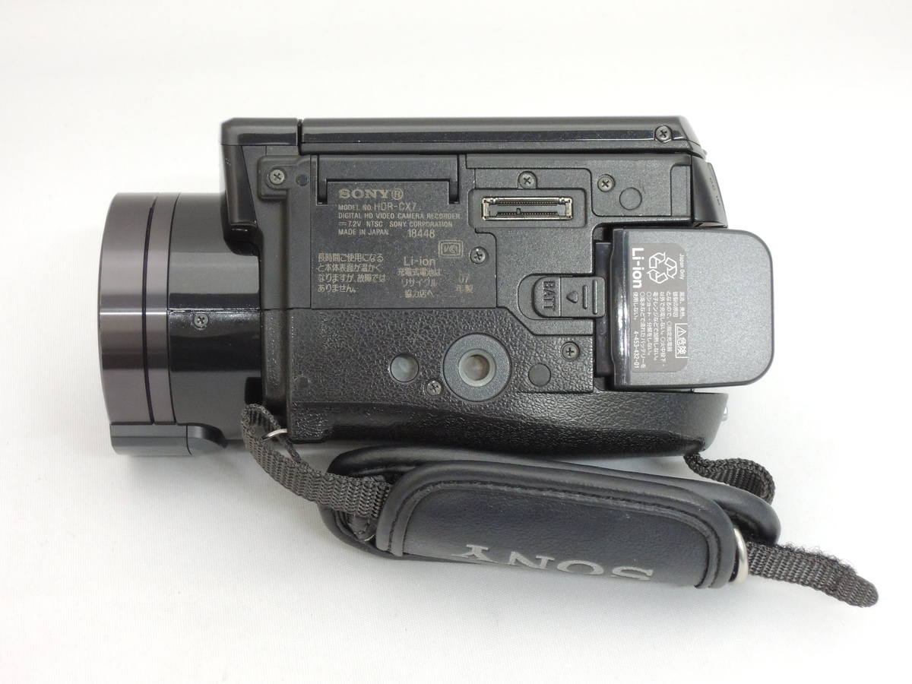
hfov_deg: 27.8
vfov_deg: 21.0
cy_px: 342
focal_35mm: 70
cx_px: 456
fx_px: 1844
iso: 720
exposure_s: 1/25
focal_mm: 12.5
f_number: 4.5
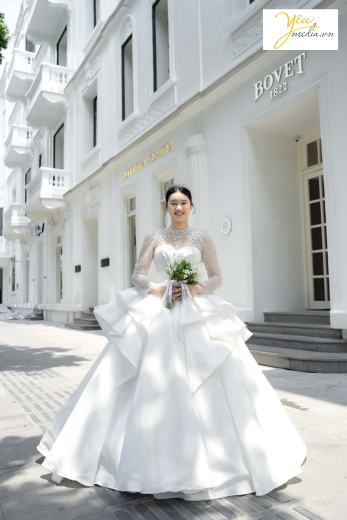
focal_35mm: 31
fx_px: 448
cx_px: 174
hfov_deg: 42.3
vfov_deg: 60.3
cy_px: 260
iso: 250
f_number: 3.5
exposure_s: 1/640
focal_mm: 31
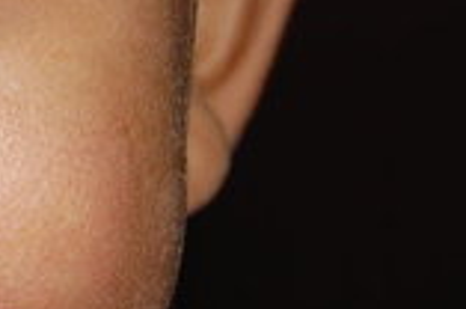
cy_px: 267
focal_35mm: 159
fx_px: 2054
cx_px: -359
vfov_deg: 8.6
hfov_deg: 12.0
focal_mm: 26
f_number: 5.6
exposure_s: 1/125
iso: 200
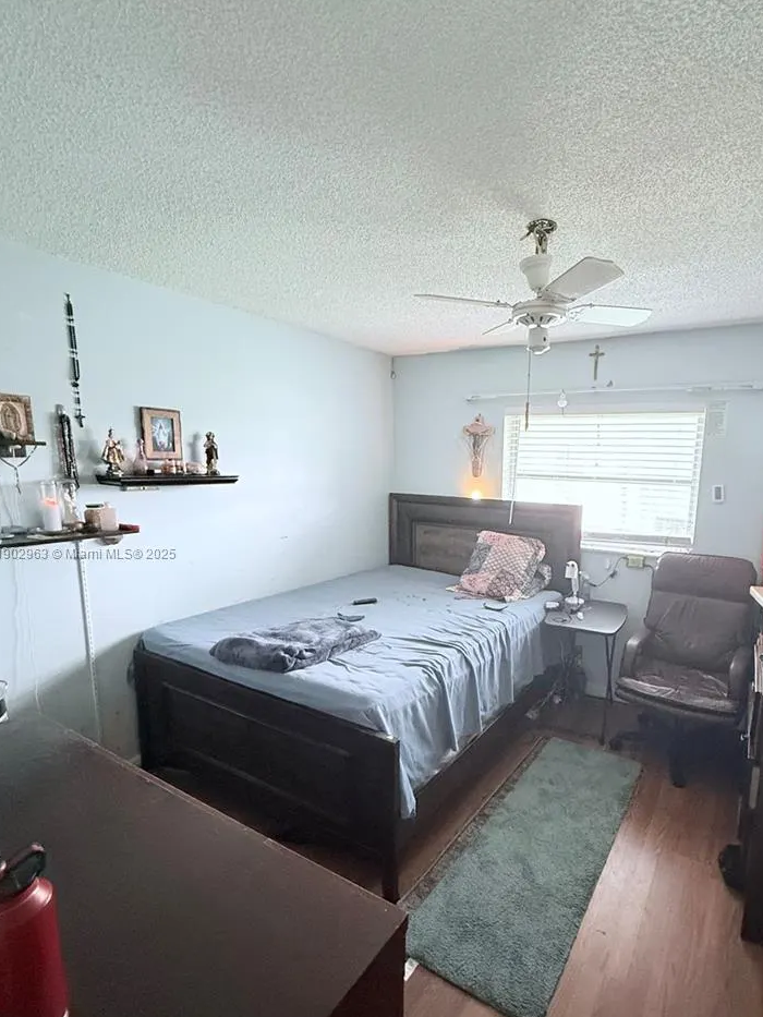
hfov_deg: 70.7
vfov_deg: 87.5
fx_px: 529
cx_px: 465
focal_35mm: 18
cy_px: 554
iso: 640
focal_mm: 2.22
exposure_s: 1/60
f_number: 2.2
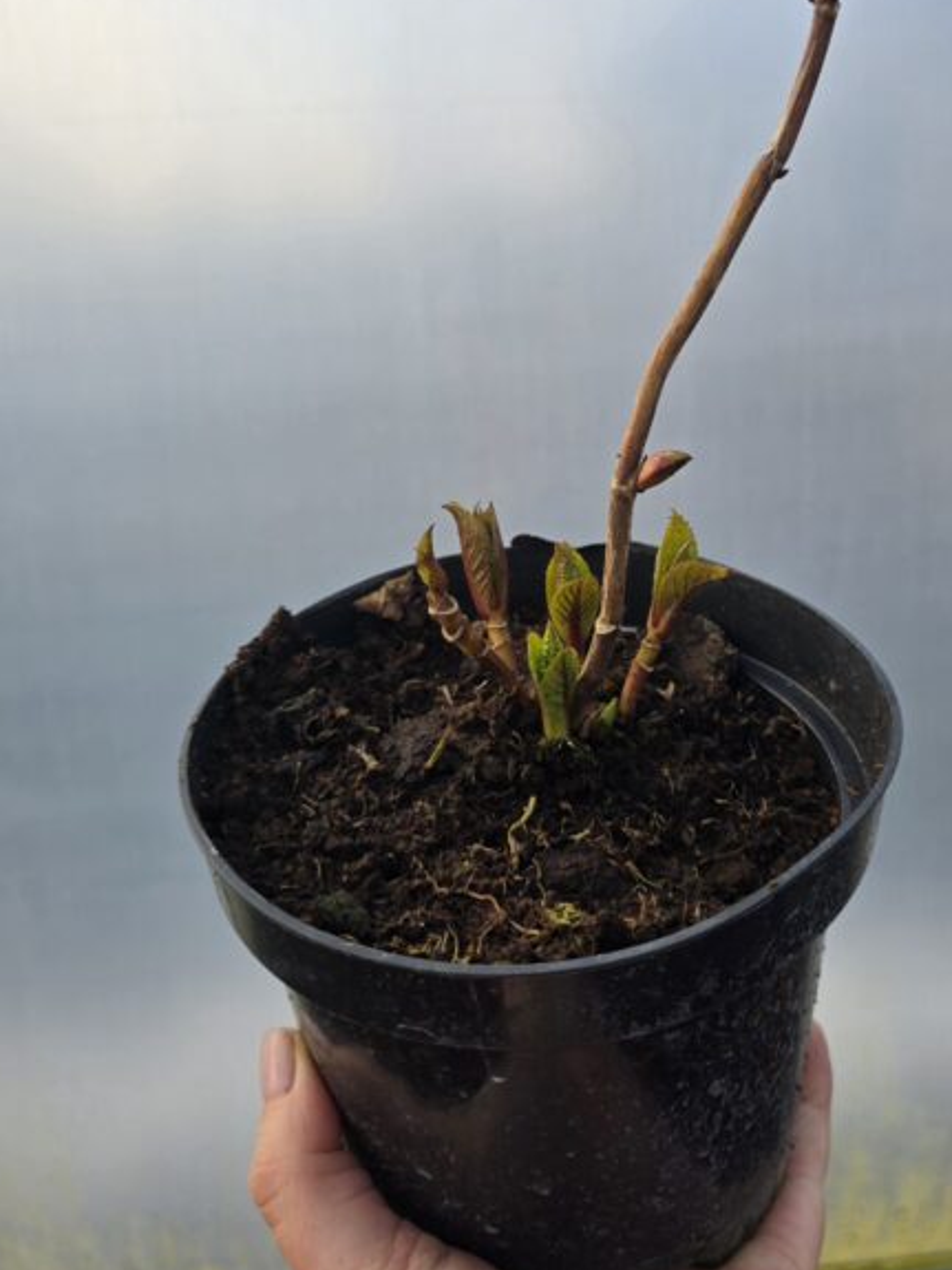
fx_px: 1174
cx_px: 557
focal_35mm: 32
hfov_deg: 44.0
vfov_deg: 56.4
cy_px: 515
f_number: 1.7
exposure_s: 1/278
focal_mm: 6.3
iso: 12
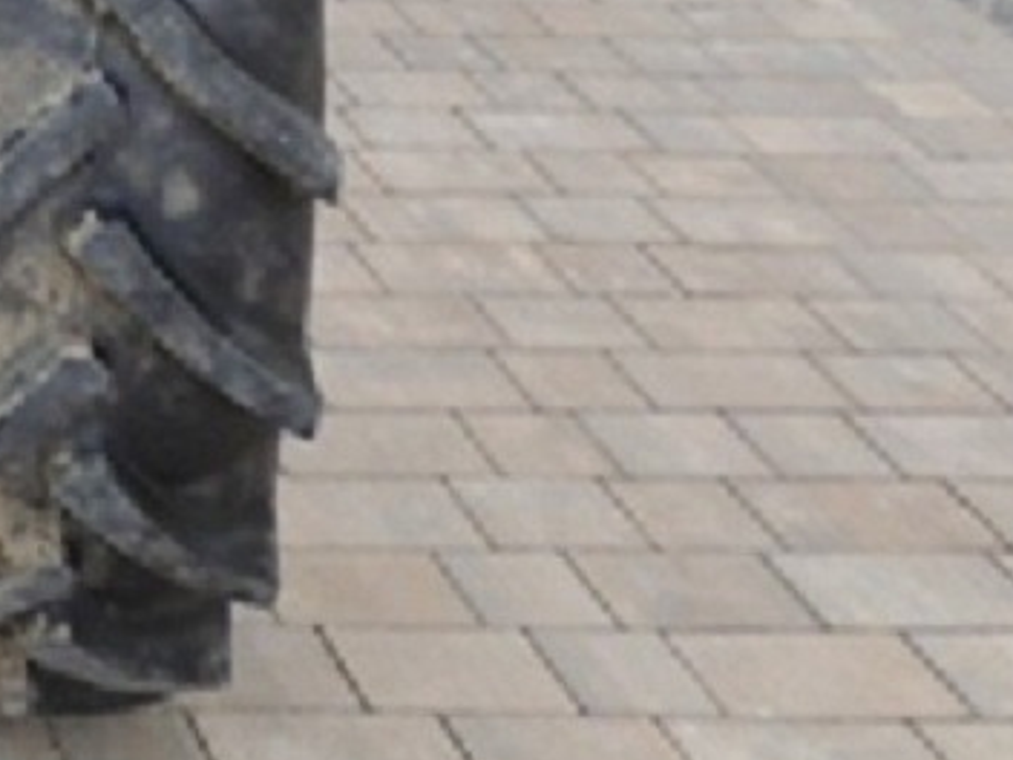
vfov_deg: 12.7
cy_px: -446
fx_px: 3190
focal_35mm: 109
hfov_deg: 15.5
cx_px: -803
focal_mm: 4.3
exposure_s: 1/125
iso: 100
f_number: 3
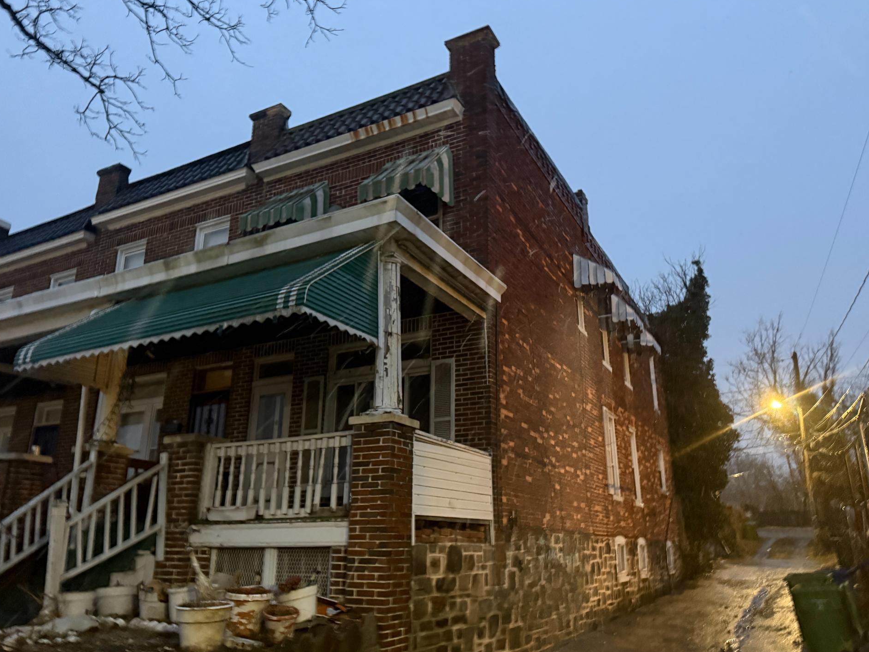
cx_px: 435
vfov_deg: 53.0
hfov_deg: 67.3
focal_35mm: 26
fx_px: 653
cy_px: 347
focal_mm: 6.76
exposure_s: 1/30
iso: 1250
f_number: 1.78
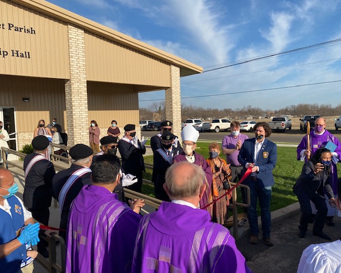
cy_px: 134
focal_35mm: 28
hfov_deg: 62.2
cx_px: 179
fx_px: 283
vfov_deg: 51.5
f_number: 1.8
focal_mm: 4.25
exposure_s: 1/2967
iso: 32
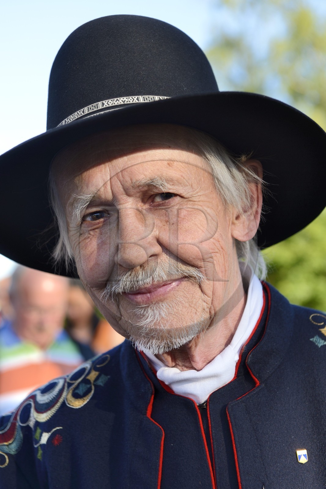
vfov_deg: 28.8
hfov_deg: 19.4
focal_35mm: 70
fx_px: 951
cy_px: 244
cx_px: 163
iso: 200
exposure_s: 1/320
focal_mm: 70
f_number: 5
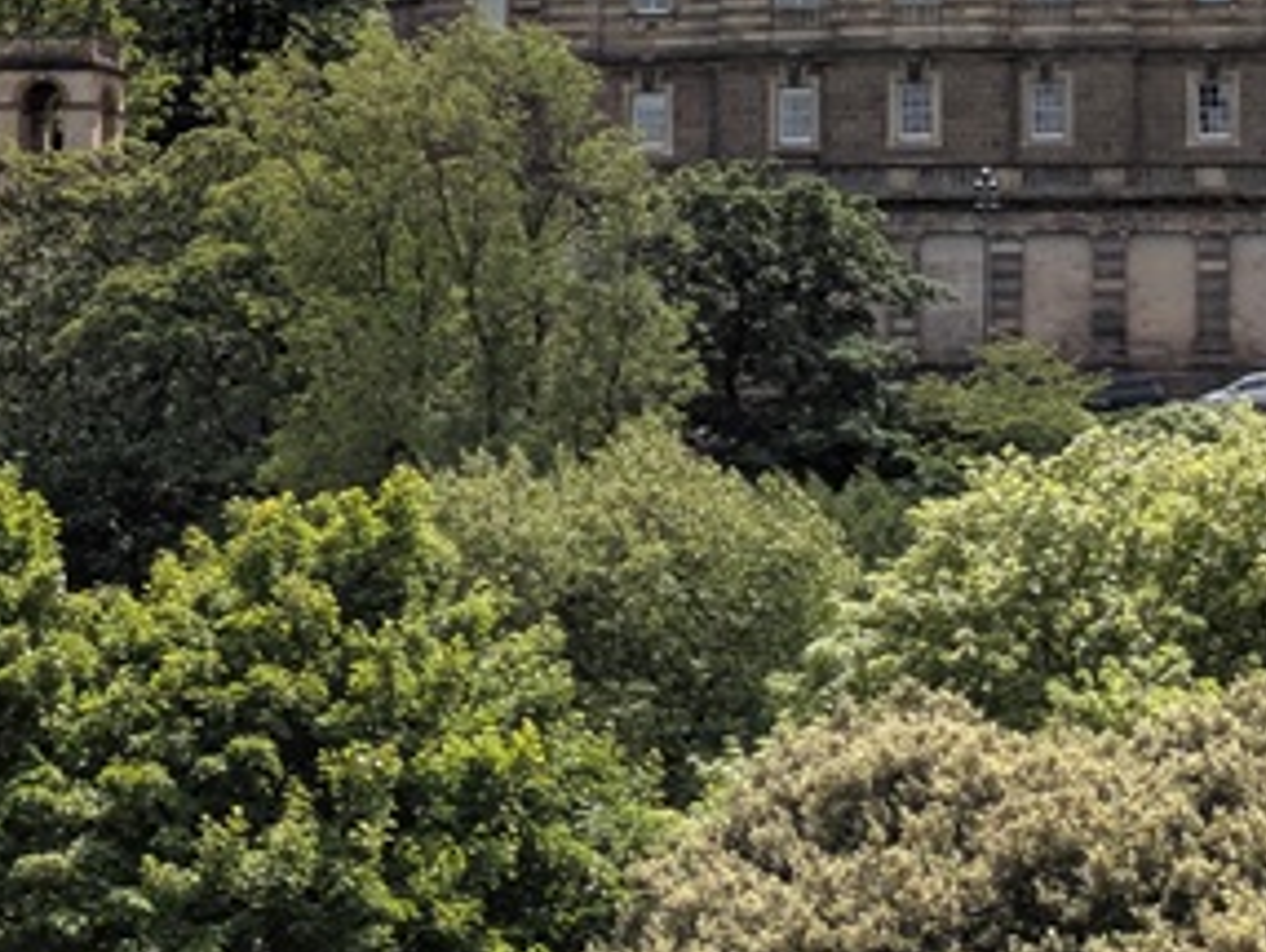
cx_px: 885
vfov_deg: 10.6
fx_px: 5088
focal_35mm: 139
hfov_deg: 14.1
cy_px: -46
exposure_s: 1/4425
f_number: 1.89
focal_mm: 5.43
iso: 52
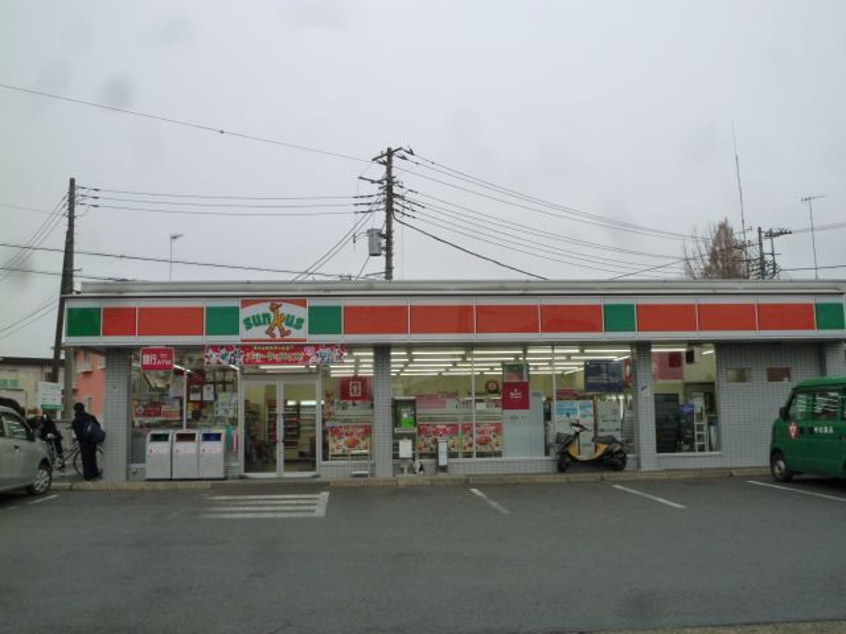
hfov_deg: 51.4
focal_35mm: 36
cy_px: 317
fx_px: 880
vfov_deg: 39.7
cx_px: 423
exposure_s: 1/100
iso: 125
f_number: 4
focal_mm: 6.3
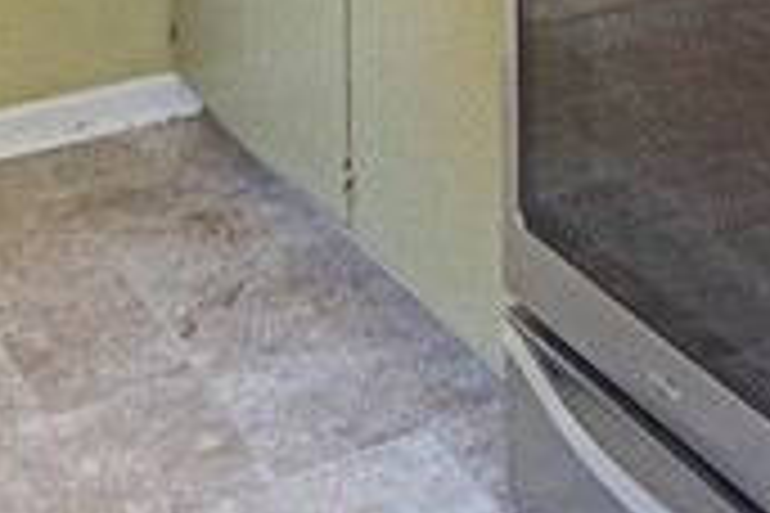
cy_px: -626
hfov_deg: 22.0
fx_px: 1903
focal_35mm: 89
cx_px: 775
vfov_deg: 12.7
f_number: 7.1
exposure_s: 1/5
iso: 400
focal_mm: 9.5
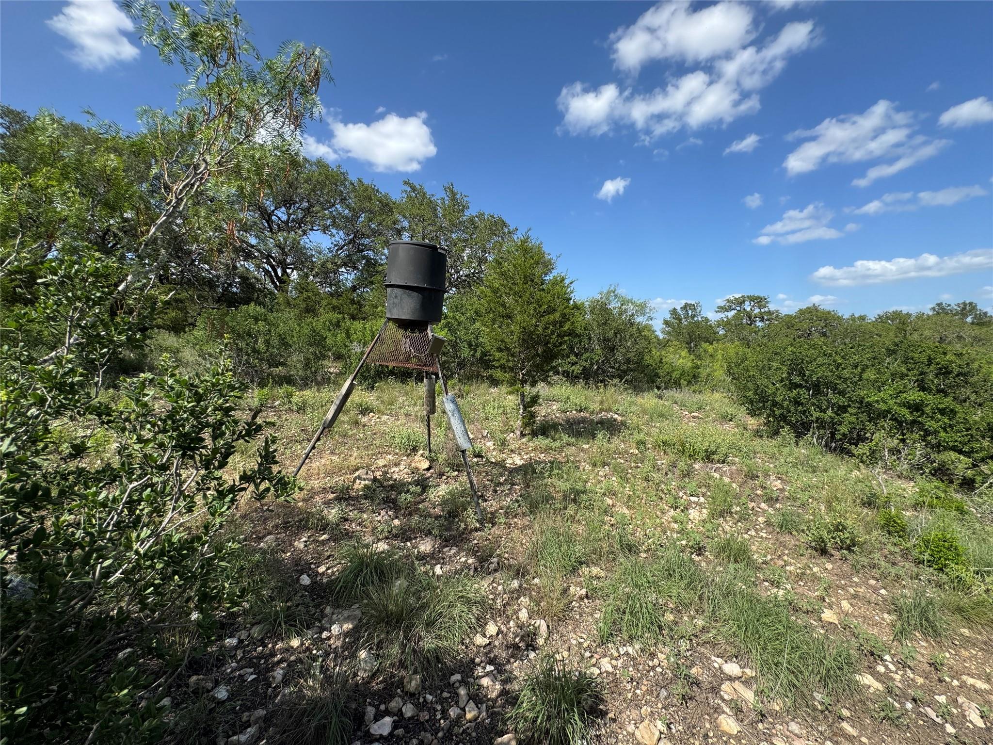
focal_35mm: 14
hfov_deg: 102.1
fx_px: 402
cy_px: 372
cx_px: 496
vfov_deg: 85.7
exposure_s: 1/1217
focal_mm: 2.22
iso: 50
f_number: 2.2
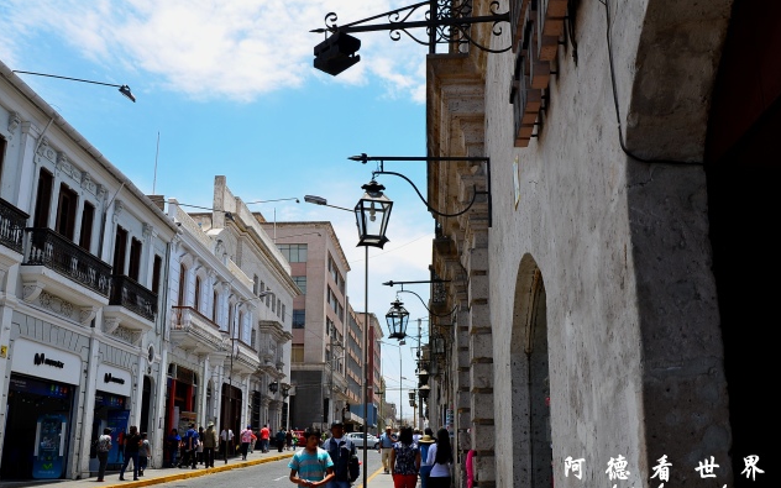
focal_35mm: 34
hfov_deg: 56.7
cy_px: 259
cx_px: 389
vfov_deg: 37.3
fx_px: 724
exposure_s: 1/320
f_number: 6.3
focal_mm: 22
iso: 100
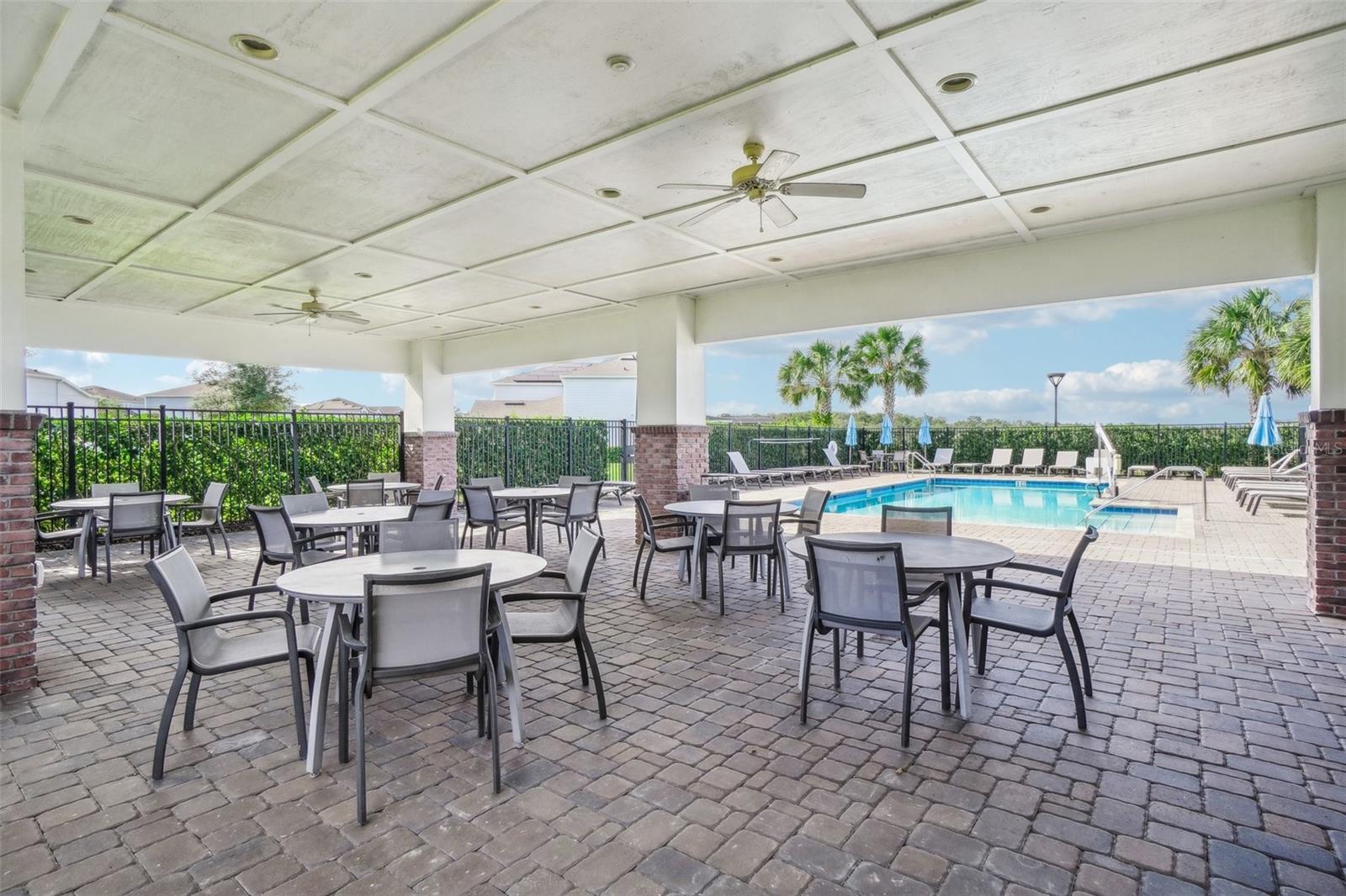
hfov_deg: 95.0
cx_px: 673
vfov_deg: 72.0
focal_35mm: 16
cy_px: 448
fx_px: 617
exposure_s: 1/200
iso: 400
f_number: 8
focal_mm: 11
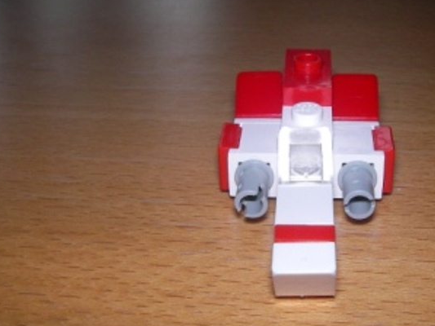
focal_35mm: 57
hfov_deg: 33.5
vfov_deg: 25.7
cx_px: 291
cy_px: 148
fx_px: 716
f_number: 6.6
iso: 100
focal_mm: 6.3
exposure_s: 1/30
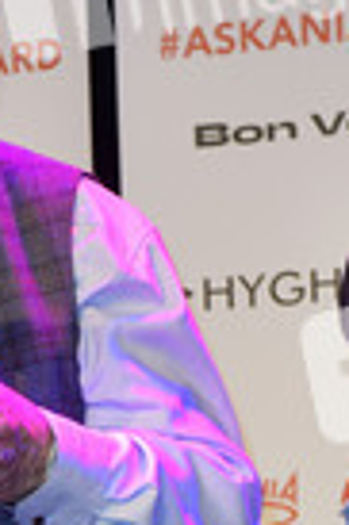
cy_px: 544
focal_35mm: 204
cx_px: -157
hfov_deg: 6.6
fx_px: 2974
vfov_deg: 10.0
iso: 1250
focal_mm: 70
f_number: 5.6
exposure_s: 1/200
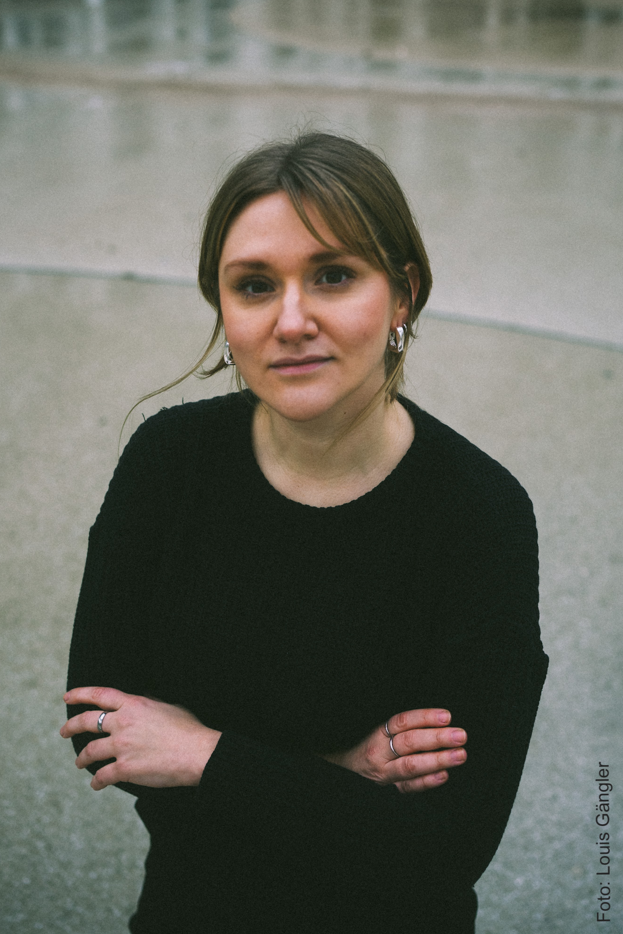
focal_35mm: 36
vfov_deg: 53.1
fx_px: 934
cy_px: 461
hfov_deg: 36.9
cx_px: 303
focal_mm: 35
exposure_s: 1/1000
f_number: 2.5
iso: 400
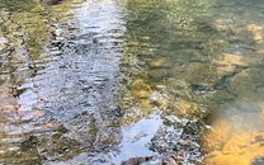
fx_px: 410
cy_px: -16
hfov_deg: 35.3
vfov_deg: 21.6
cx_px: 176
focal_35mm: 57
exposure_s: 1/161
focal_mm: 4.2
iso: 32
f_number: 1.6
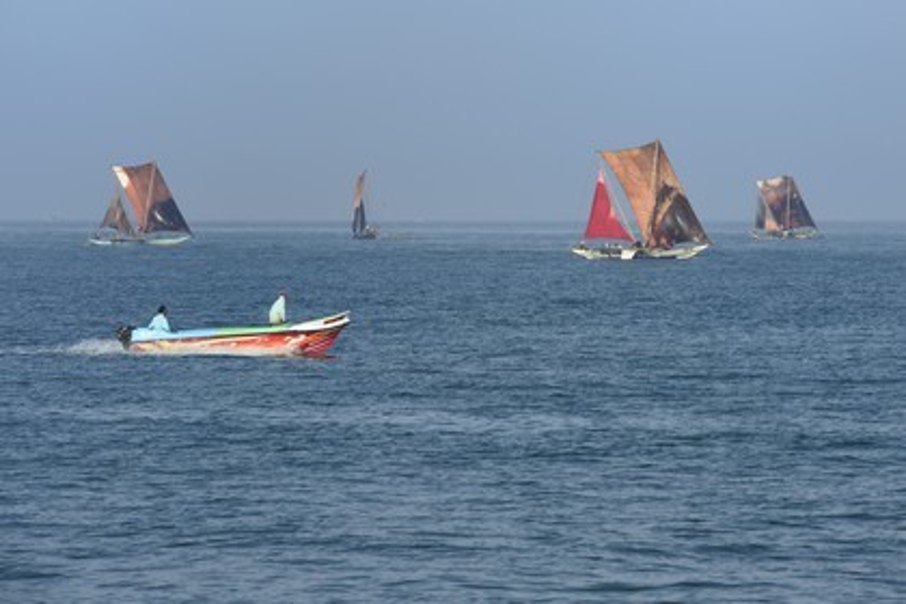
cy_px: 302
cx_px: 453
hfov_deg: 10.3
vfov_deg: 6.9
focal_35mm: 200
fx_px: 5033
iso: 200
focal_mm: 200
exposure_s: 1/400
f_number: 10
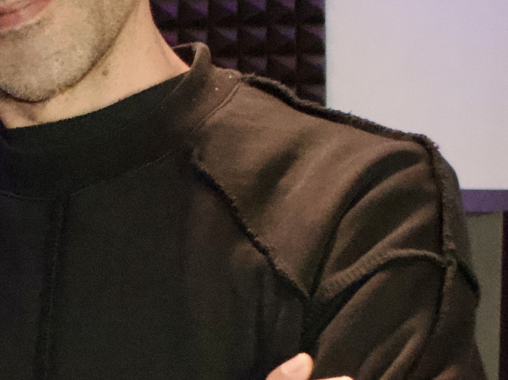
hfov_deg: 10.6
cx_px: -190
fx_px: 2656
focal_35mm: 181
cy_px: 344
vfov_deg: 8.2
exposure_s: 1/25
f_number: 4
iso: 3200
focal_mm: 24
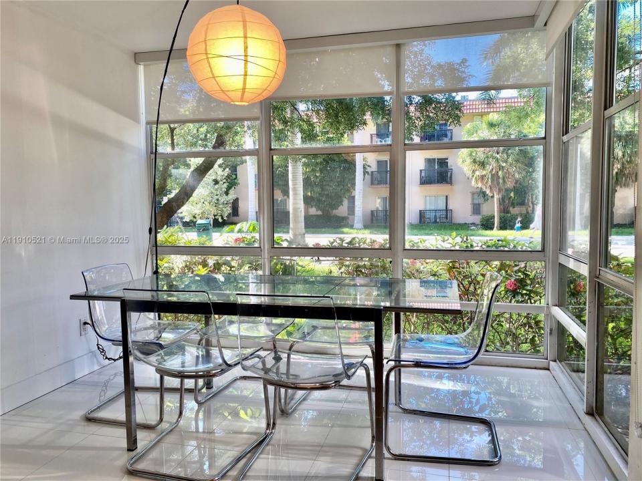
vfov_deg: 53.1
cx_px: 321
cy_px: 240
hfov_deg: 67.3
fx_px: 482
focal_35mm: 26
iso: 40
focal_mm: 4.25
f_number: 1.8
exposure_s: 1/120
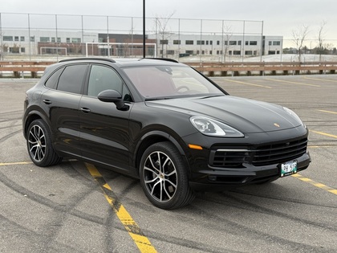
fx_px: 467
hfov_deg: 39.7
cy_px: 126
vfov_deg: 30.3
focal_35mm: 48
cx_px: 168
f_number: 1.78
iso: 80
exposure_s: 1/570
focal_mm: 6.76
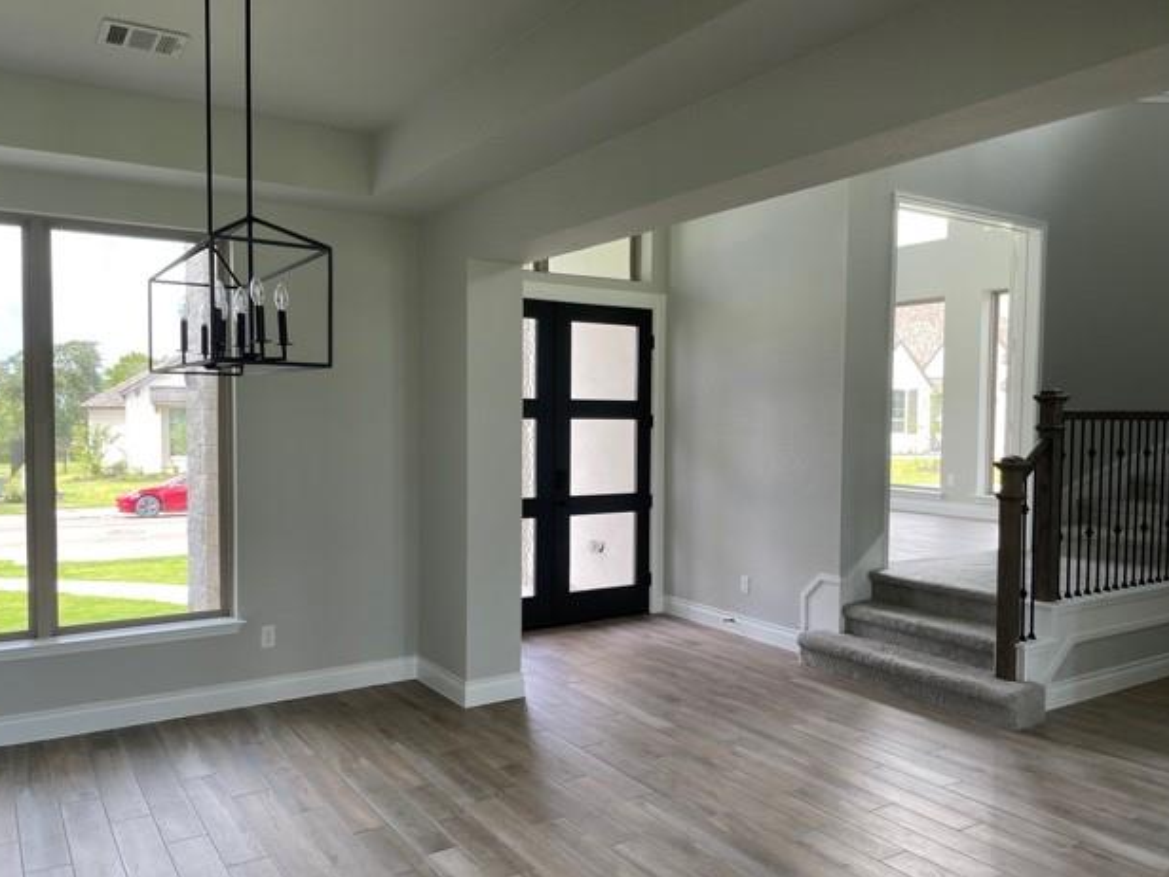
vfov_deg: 51.3
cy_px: 454
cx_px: 581
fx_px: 912
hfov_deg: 65.3
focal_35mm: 27
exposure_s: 1/125
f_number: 1.6
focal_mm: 4.2
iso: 32
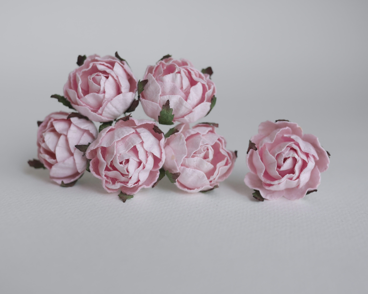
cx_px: 165
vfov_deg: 28.6
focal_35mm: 53
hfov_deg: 35.3
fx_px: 577
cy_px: 123
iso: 200
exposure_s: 1/200
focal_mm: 20
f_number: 2.5
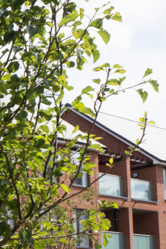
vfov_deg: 25.3
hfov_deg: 11.0
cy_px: 285
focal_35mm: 73
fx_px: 504
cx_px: -346
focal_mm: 12
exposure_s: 1/200
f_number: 8
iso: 100
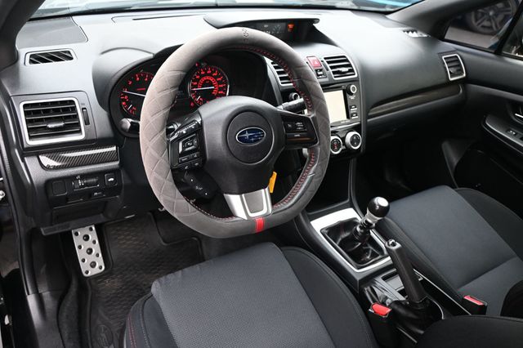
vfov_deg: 44.6
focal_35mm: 29
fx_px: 425
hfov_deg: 63.2
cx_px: 262
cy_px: 174
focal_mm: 19.5
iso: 900
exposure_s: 1/125
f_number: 3.8
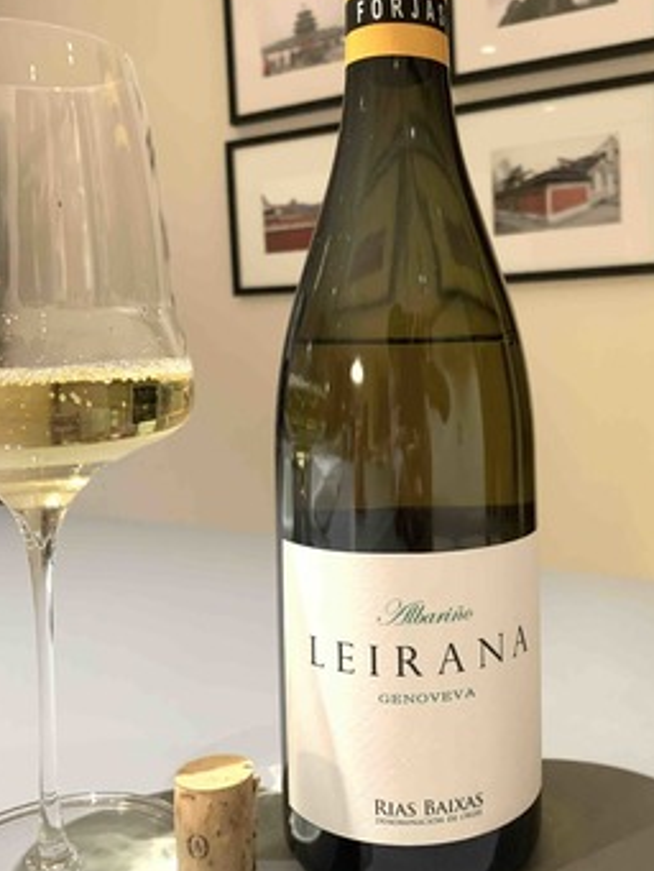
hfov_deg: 42.7
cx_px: 400
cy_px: 390
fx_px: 831
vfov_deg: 55.2
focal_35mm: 33
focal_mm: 4.25
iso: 500
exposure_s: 1/100
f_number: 1.8
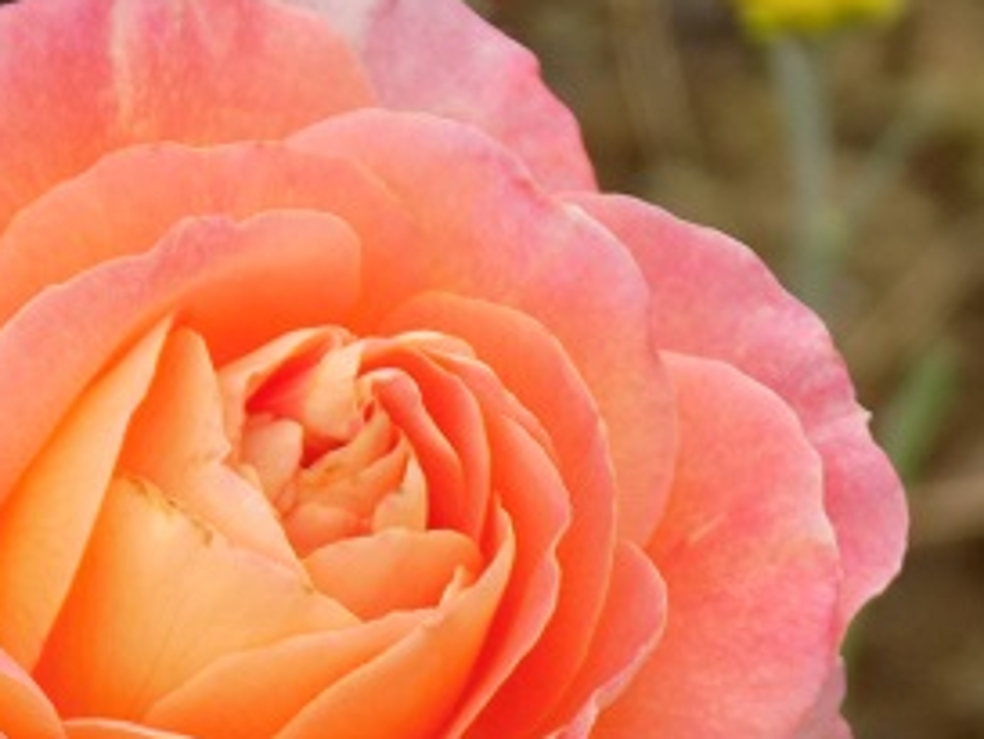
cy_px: 642
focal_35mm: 706
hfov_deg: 2.8
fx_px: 20078
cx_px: 270
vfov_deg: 2.1
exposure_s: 1/60
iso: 80
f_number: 5.9
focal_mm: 71.5
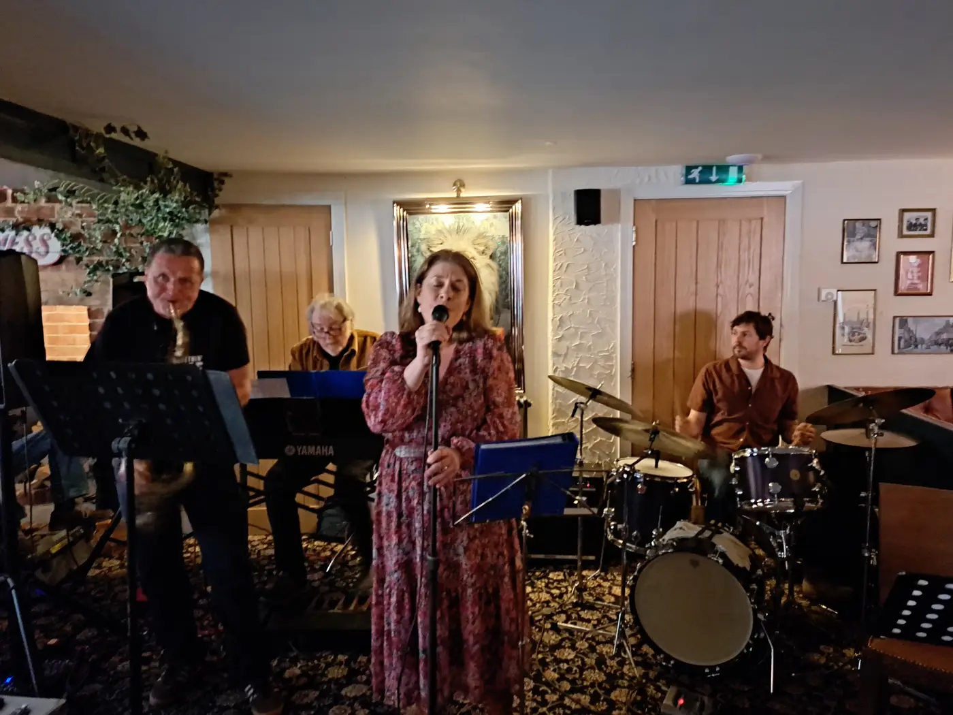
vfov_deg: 56.8
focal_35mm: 24
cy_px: 358
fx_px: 661
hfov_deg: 71.6
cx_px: 476
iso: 1600
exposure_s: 1/17
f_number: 1.8
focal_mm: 5.23
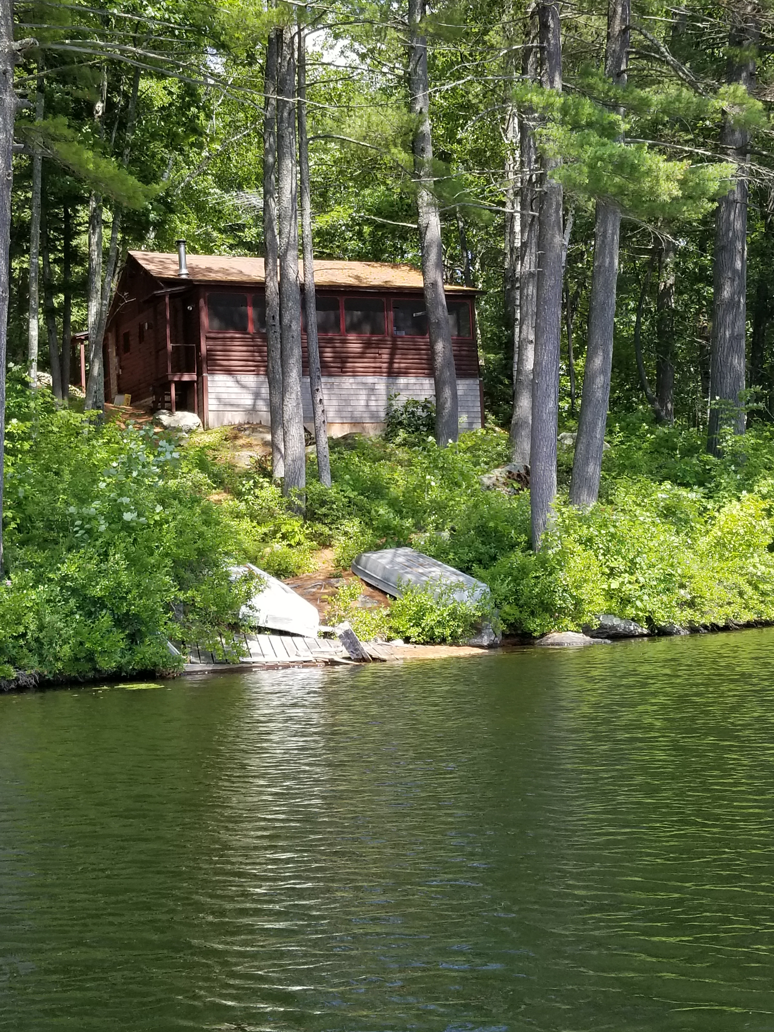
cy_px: 516
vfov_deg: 67.3
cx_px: 387
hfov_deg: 53.1
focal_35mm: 26
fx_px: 775
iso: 50
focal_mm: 4.25
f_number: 1.7
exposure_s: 1/744
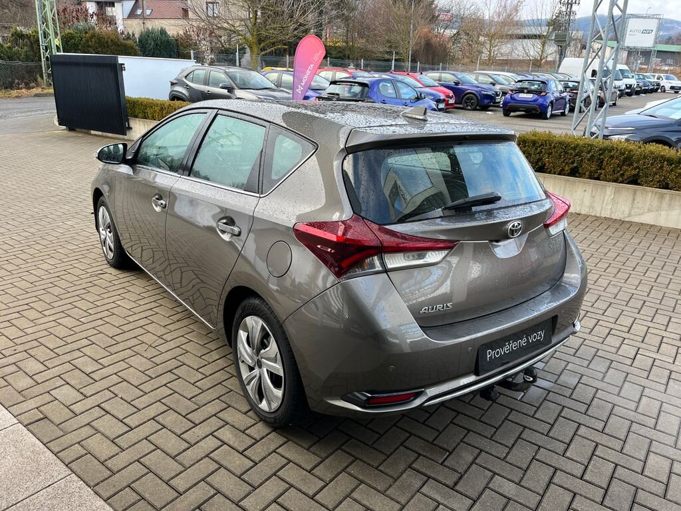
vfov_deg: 53.1
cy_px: 256
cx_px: 340
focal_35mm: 26
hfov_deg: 67.3
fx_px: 511
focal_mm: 5.1
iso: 40
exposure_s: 1/290
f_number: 1.6
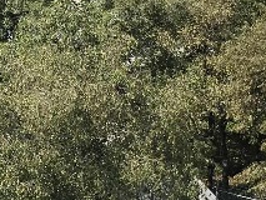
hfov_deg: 12.4
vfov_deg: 10.6
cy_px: 130
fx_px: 1076
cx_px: -267
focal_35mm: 140
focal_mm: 4
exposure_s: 1/1104
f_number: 1.8
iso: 20
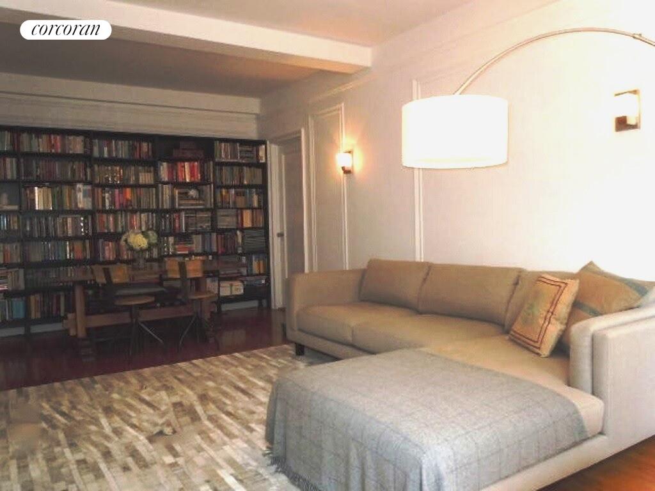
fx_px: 530
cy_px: 246
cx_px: 328
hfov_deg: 63.4
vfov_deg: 49.7
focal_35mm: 28
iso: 400
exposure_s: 1/50
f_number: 3.7
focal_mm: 5
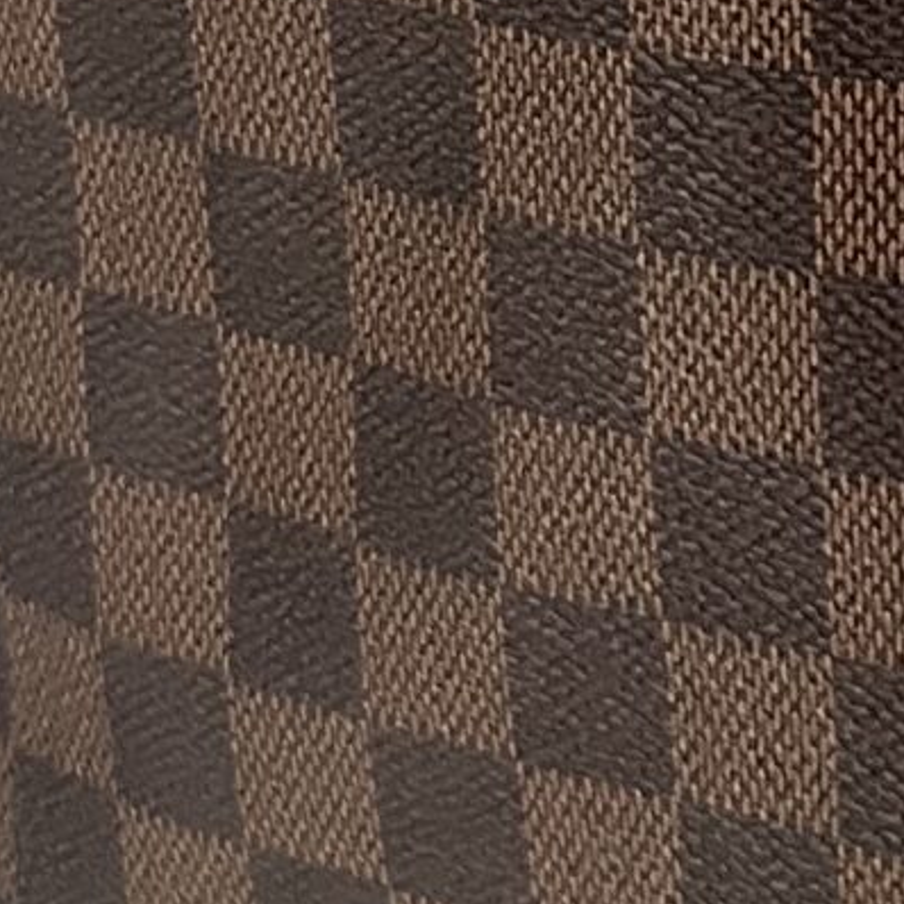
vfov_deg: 11.5
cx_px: 1579
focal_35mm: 148
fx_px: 4373
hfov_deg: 11.1
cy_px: -288
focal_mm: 5.1
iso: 200
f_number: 1.6
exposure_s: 1/60
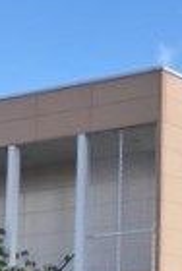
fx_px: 958
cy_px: 272
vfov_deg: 15.8
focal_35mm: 127
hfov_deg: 9.8
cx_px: 404
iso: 20
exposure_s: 1/1333
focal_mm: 3.99
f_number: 1.8
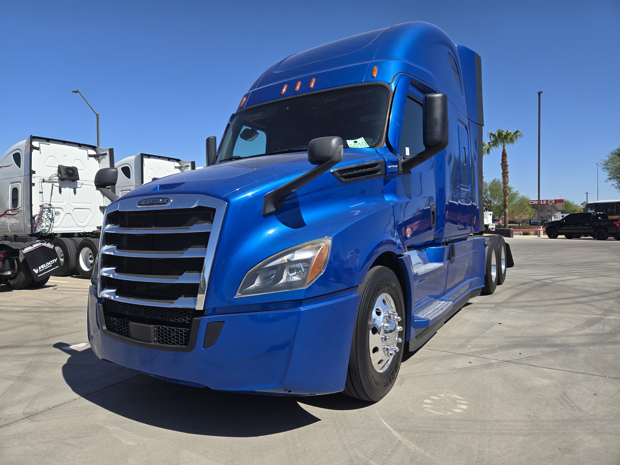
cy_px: 232
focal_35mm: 23
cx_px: 310
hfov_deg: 73.9
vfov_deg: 58.9
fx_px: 412
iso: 25
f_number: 1.8
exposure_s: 1/1957
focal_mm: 5.4
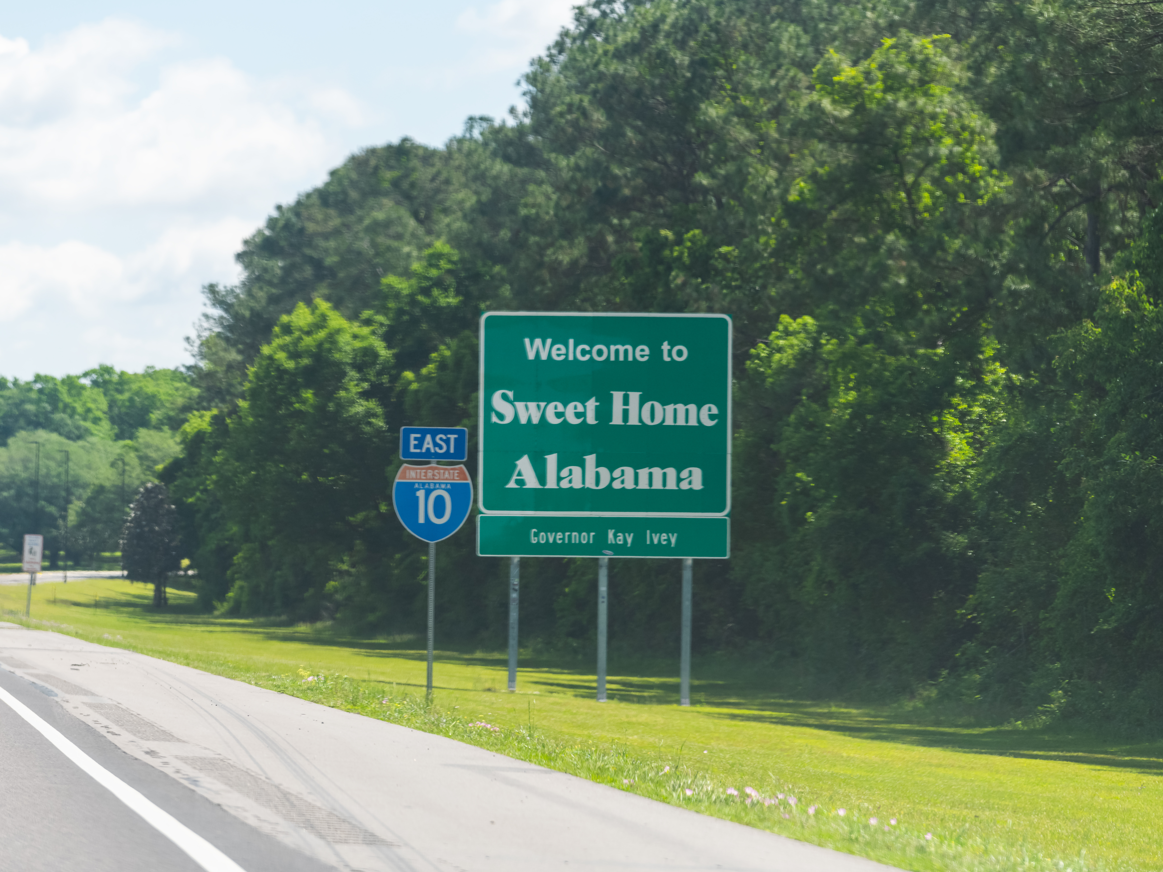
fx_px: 6383
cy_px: 436
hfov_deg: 10.4
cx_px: 524
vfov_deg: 7.8
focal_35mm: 190
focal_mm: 175
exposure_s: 1/3200
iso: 280
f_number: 4
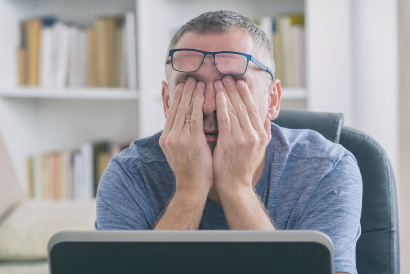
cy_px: 137
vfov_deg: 6.9
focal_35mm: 200
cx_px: 205
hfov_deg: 10.3
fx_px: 2278
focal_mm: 200
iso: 160
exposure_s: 1/160
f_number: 6.3
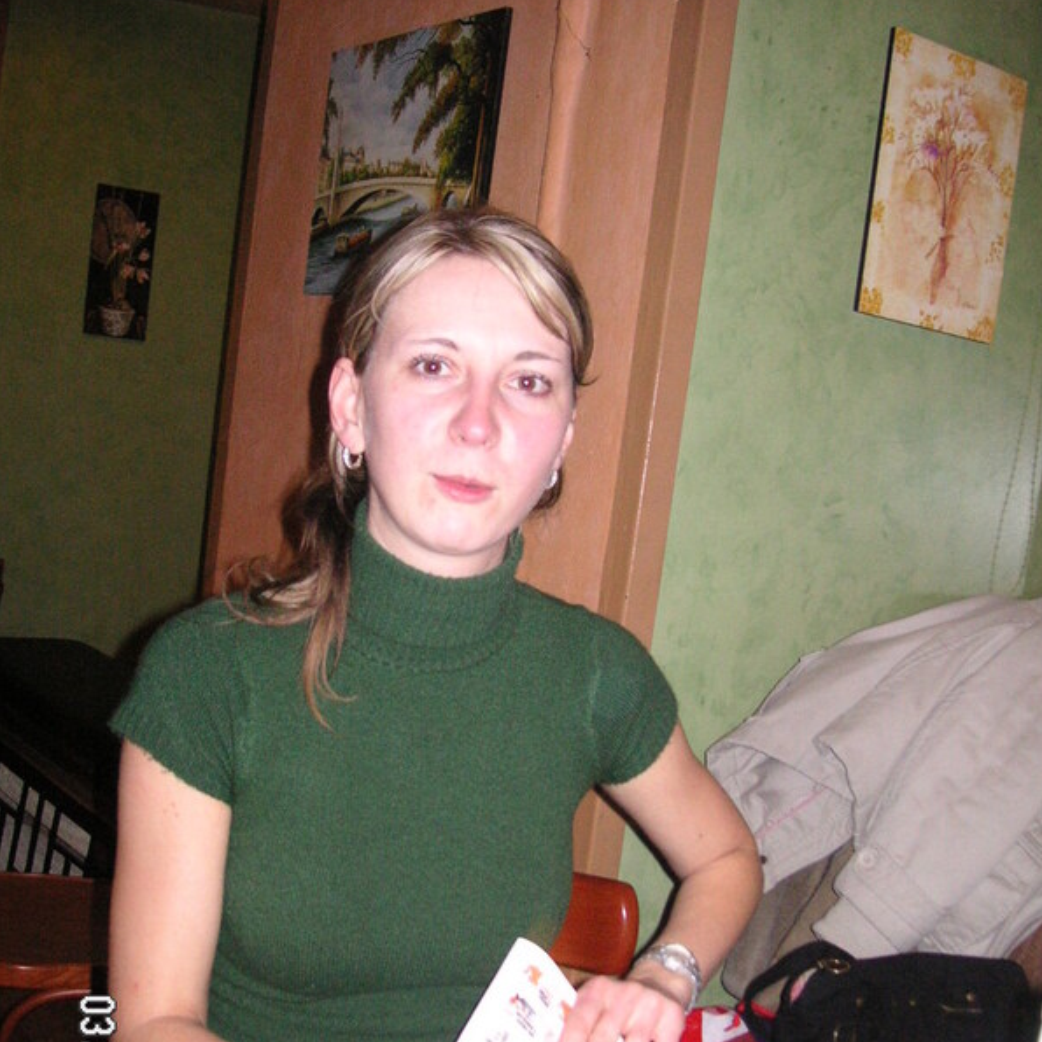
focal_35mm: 44
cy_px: 622
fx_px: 1498
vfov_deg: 38.2
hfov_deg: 38.3
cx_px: 520
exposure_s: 1/45
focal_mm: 6.1
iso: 160
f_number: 2.8
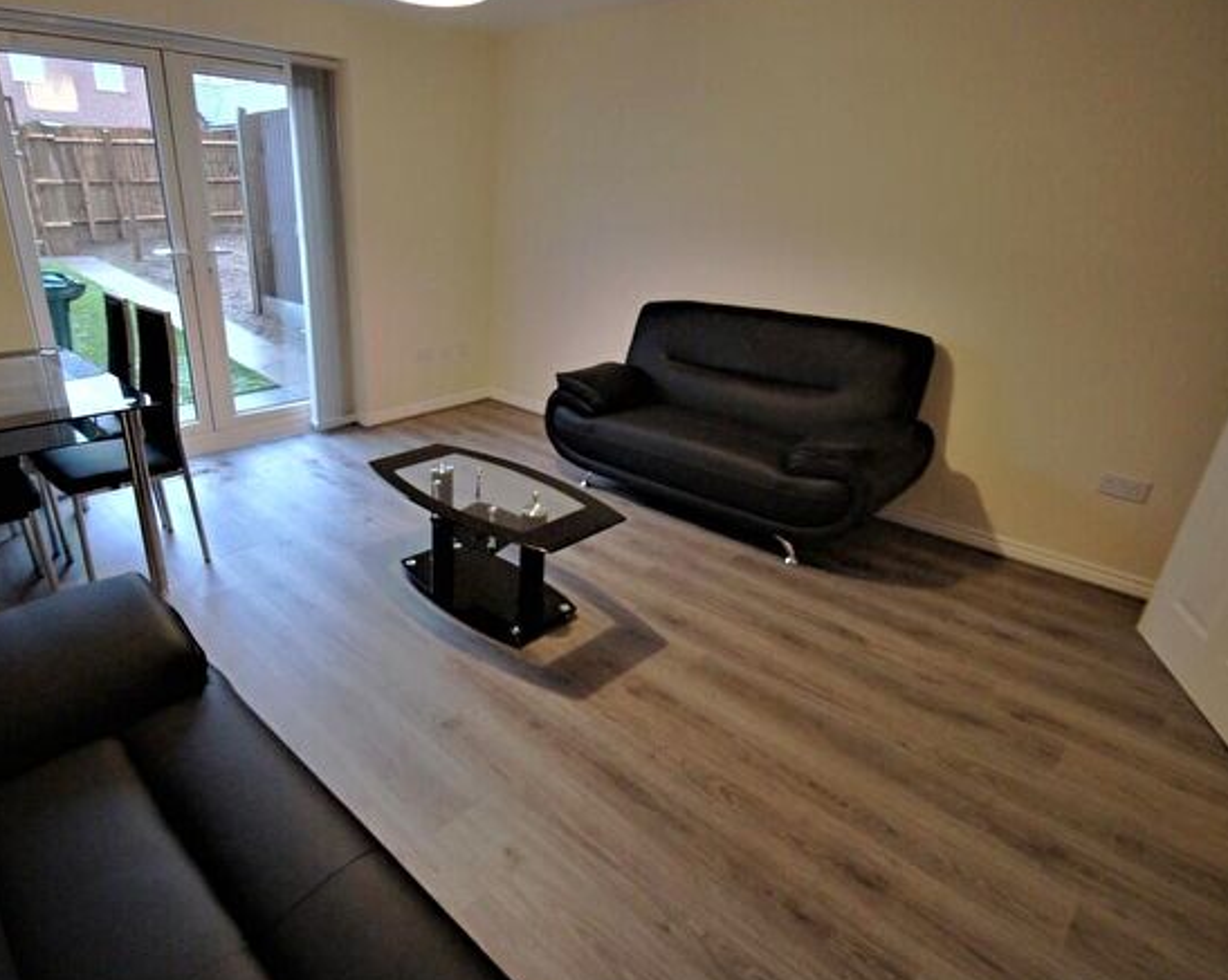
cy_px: 490
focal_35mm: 18
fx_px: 654
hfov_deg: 85.2
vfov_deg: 73.8
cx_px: 485
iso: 1600
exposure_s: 1/60
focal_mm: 10
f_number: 3.5
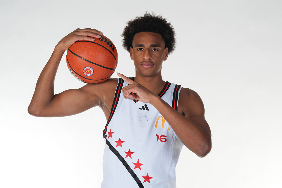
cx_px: 141
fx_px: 971
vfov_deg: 11.1
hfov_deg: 16.5
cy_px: 94
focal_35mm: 124
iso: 200
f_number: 14
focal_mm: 124
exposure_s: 1/6400
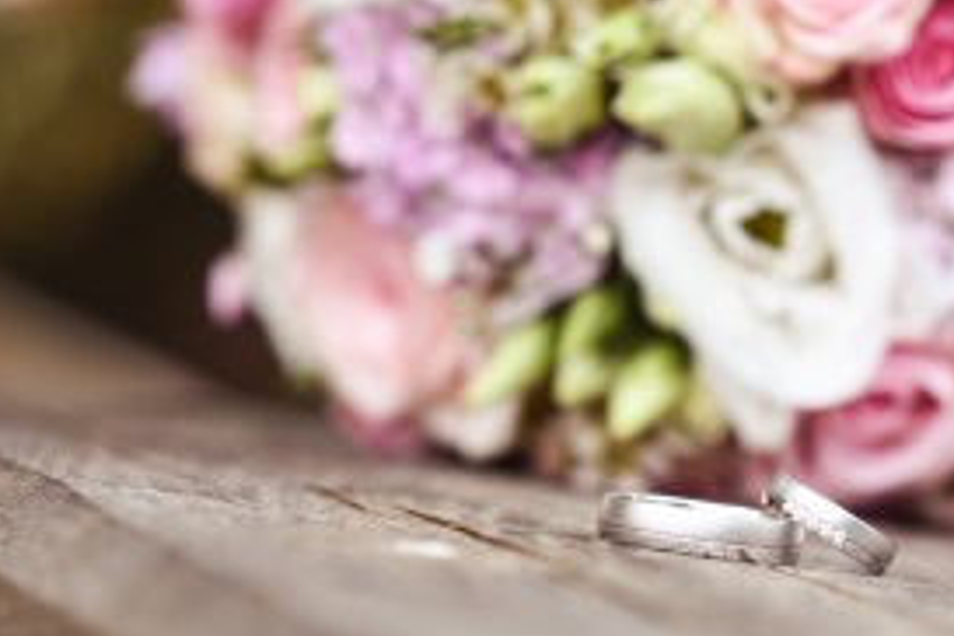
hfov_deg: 10.9
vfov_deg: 7.3
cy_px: 363
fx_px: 4955
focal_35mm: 187
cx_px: 842
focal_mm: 85
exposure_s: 1/125
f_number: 4
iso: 100
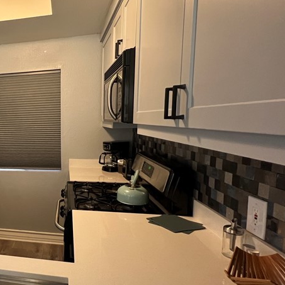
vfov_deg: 60.9
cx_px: -3
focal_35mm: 26
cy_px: 147
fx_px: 242
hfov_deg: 49.3
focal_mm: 1.57
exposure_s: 1/60
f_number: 1.8
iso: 640
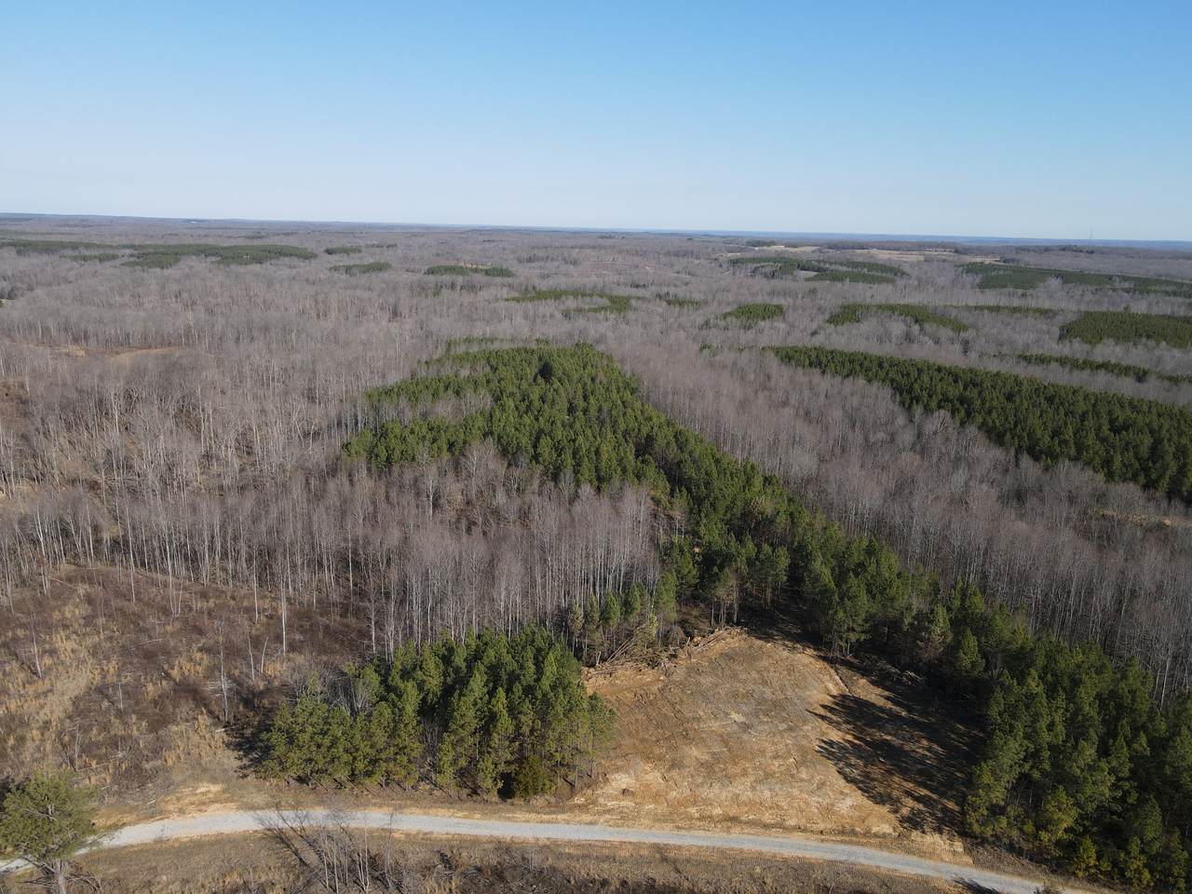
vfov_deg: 56.8
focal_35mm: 24
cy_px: 447
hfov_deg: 71.6
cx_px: 596
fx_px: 826
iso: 100
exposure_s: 1/640
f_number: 2.8
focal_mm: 4.5
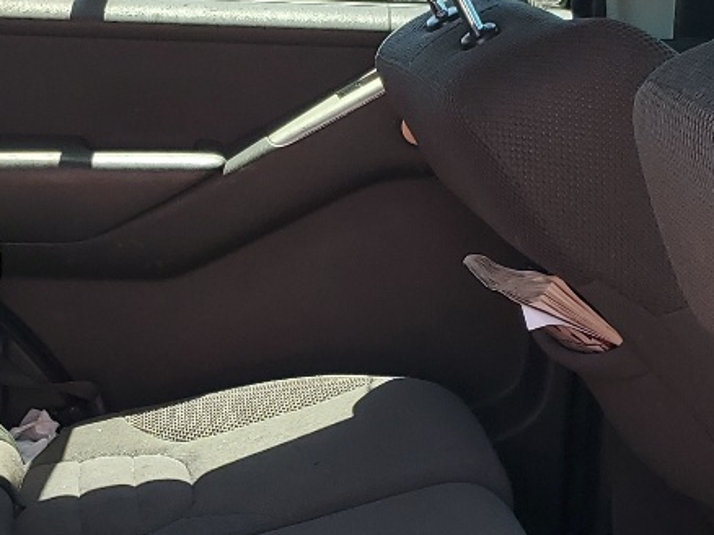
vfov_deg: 15.4
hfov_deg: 20.5
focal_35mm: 95
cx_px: 194
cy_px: 434
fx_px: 1958
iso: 50
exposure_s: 1/233
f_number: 1.5
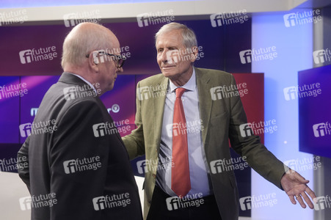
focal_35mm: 45
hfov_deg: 43.6
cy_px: 110
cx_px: 166
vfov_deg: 29.8
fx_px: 413
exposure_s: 1/160
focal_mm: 30
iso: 640
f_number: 2.2
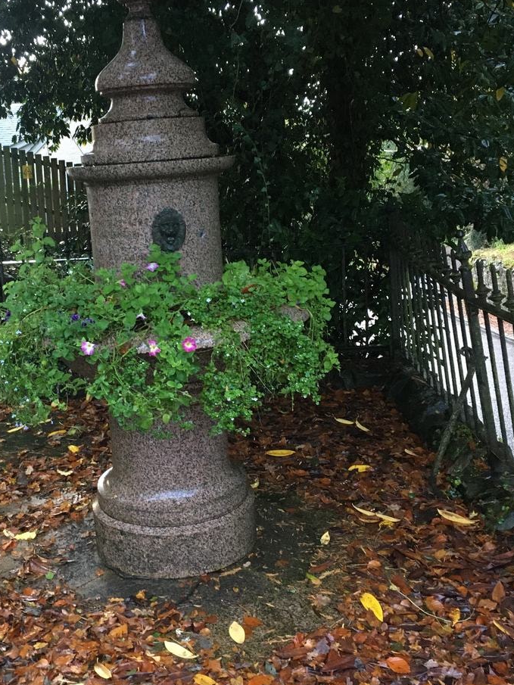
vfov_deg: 45.7
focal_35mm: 41
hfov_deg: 34.8
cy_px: 309
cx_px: 173
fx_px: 812
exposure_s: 1/20
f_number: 2.2
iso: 200
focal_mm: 4.15
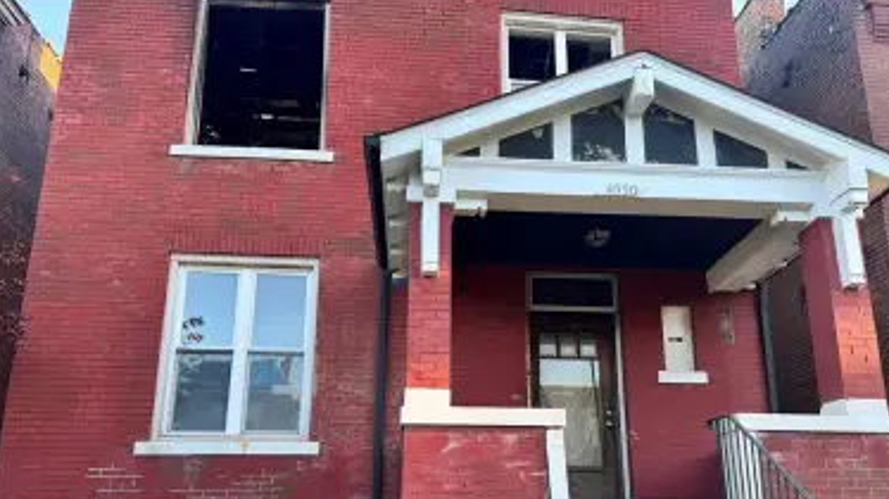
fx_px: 660
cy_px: 349
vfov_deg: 40.7
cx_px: 468
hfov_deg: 67.9
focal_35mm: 28
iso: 64
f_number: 1.78
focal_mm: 6.76
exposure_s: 1/185
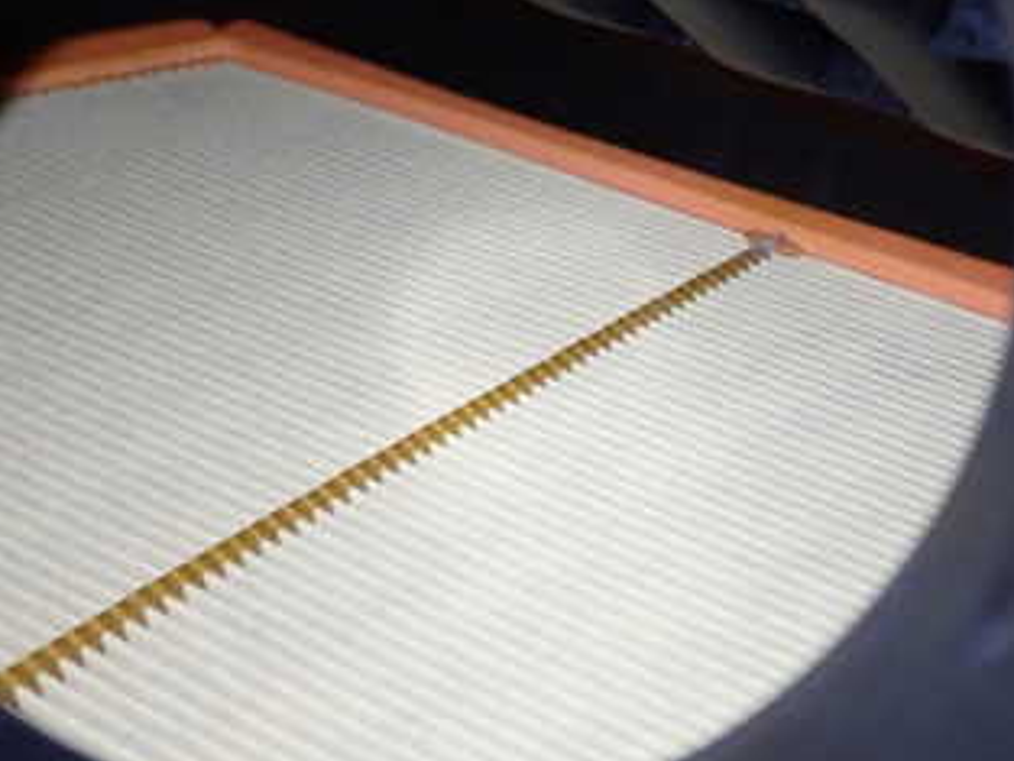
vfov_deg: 21.3
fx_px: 2022
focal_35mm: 69
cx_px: 606
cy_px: 334
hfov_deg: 28.1
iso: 400
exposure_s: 1/40
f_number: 2.5
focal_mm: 6.37
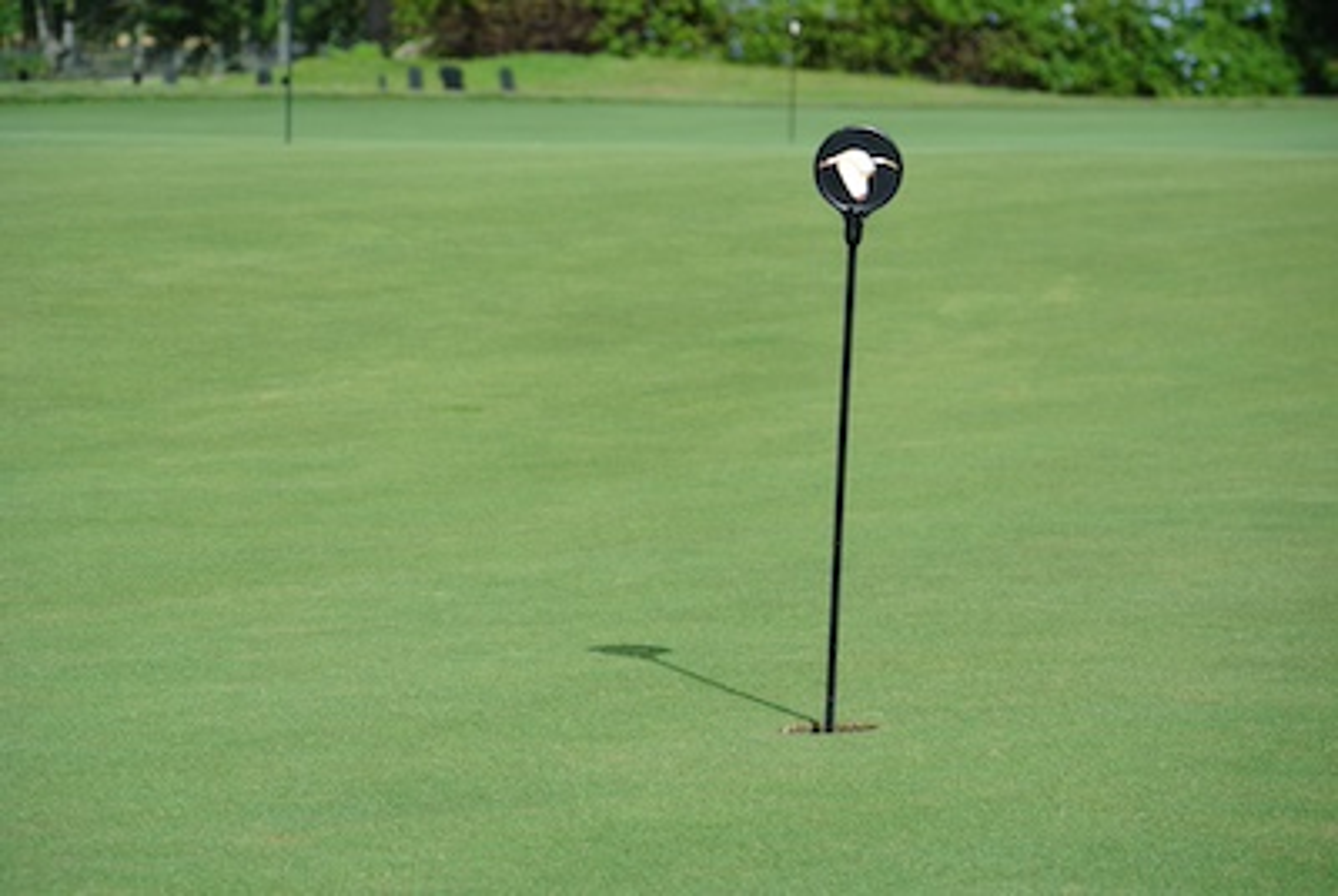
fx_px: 6179
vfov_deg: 8.3
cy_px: 448
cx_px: 669
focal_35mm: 166
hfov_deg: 12.4
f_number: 4.5
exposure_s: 1/640
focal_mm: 61.6
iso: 100
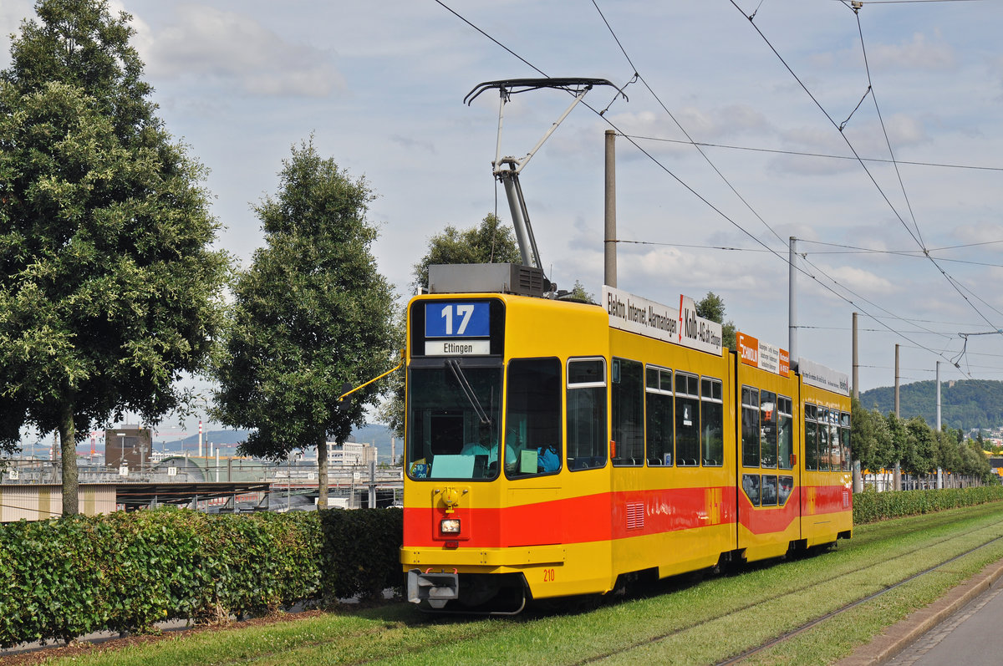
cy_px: 333
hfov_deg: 26.0
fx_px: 2170
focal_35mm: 78
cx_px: 502
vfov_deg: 17.4
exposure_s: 1/1000
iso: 200
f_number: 5.6
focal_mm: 52
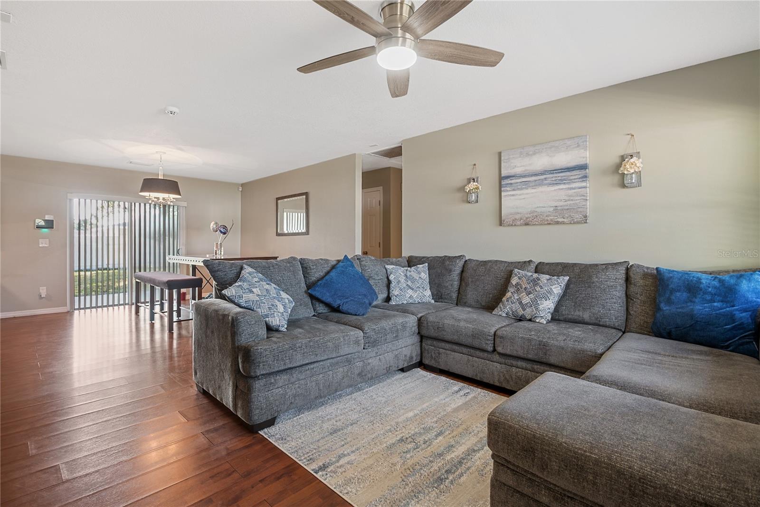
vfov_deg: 77.3
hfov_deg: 100.4
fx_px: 317
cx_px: 380
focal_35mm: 15
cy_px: 254
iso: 100
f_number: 9
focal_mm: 10
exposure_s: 1/2
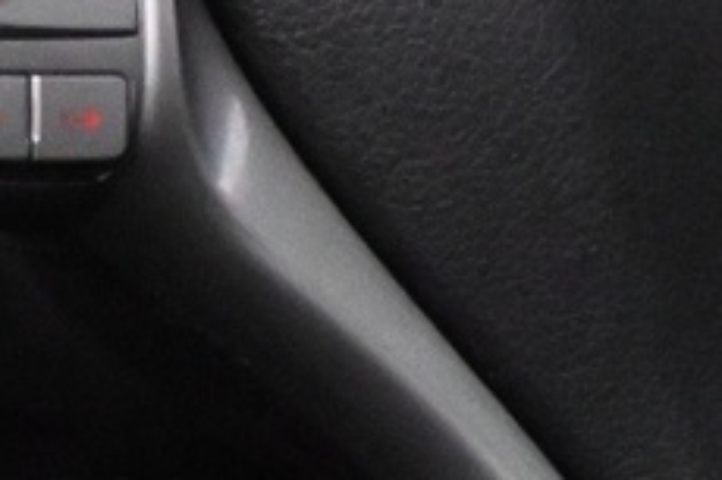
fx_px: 5196
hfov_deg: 7.9
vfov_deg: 5.2
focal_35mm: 259
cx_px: 753
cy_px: -311
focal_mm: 24.5
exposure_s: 1/60
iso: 8000
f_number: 4.2
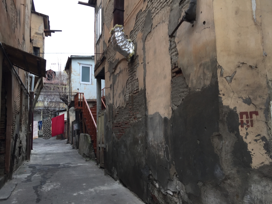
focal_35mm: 29
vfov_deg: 48.2
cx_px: 136
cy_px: 102
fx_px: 228
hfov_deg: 61.7
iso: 32
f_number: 2.2
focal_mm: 4.15
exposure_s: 1/100
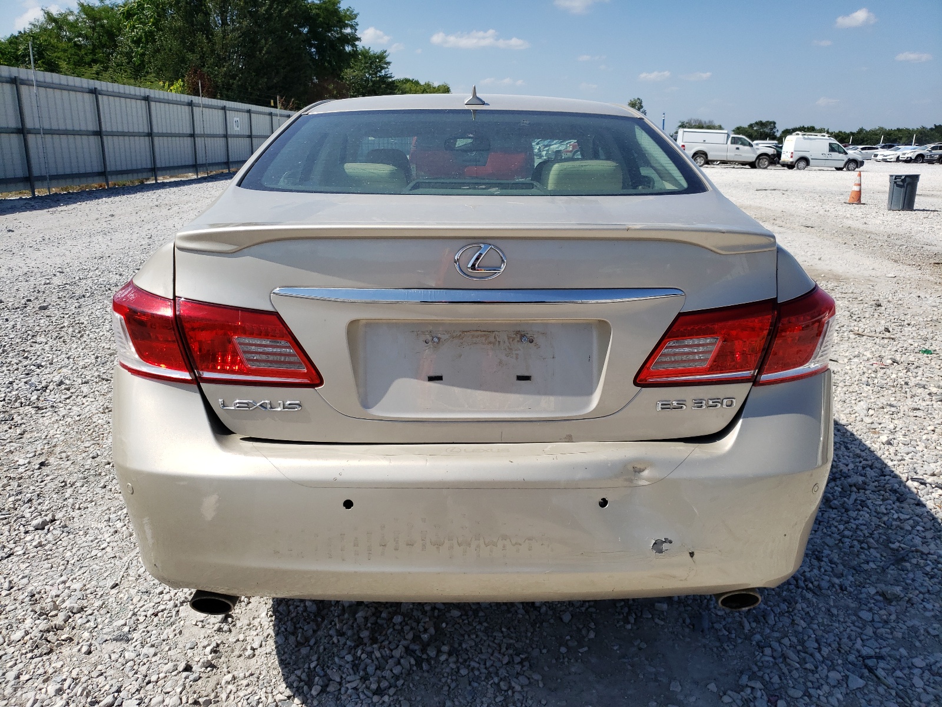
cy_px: 354
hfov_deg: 67.3
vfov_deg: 53.1
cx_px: 471
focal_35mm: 26
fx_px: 708
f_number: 1.5
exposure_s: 1/3333
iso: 50
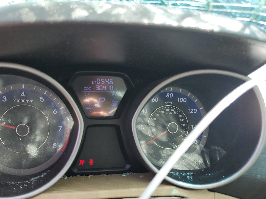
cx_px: 109
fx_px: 238
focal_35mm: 31
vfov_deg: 45.3
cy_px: 115
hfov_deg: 58.0
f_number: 1.5
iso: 50
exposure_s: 1/222
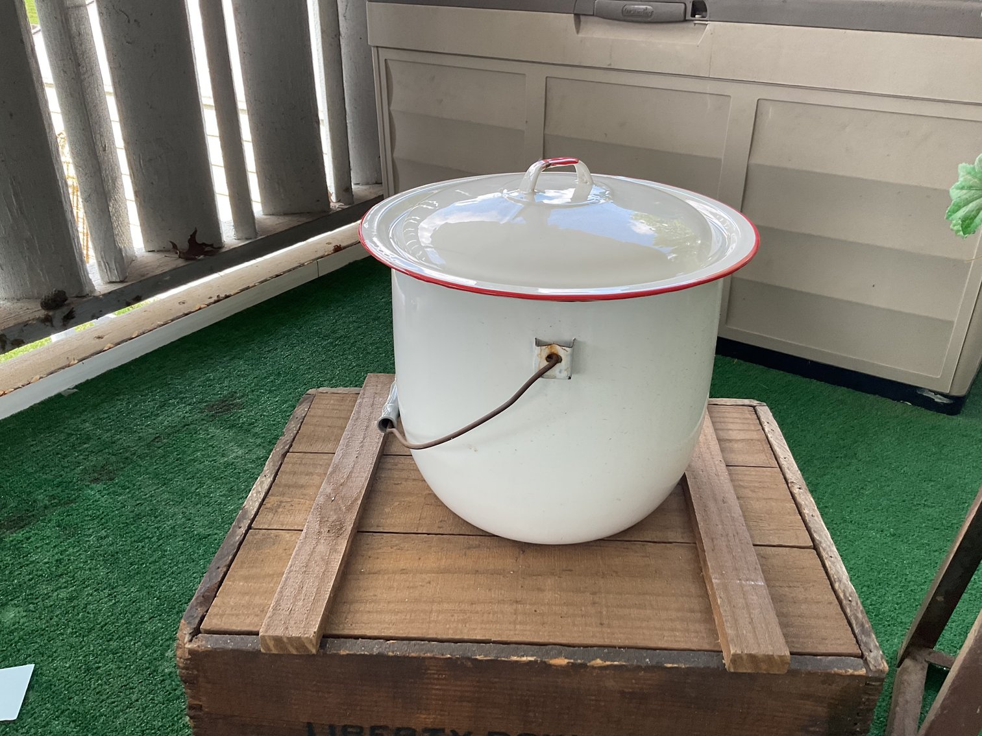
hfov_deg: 61.7
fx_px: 823
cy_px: 368
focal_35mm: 29
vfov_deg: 48.2
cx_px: 491
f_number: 1.8
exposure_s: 1/120
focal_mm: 3
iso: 64
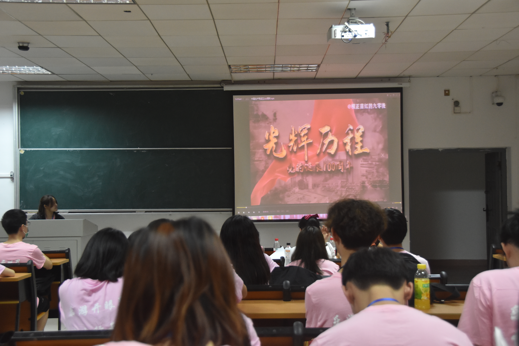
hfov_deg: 41.1
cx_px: 260
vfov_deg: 28.1
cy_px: 173
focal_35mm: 48
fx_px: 692
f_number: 4.2
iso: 1600
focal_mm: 32
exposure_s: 1/60
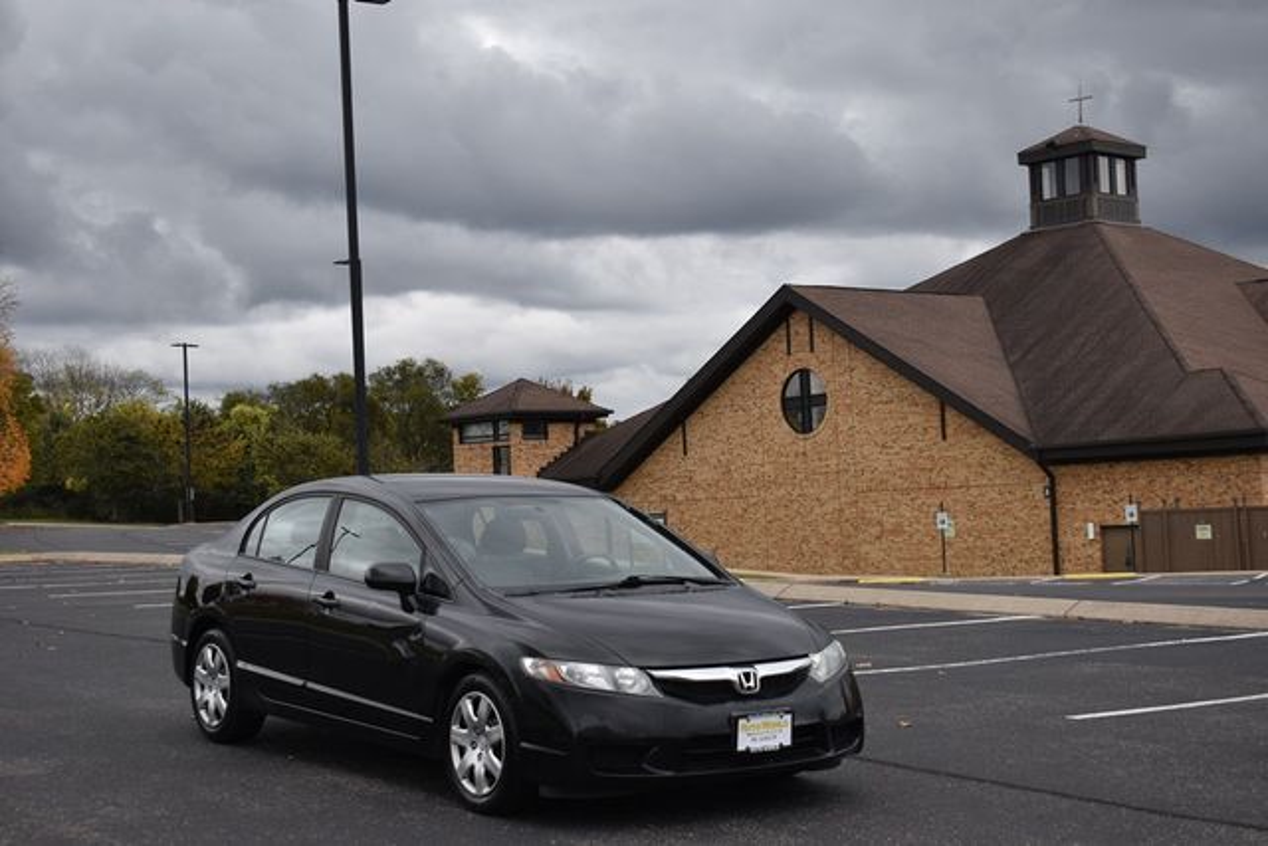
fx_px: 2008
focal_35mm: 57
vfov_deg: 23.8
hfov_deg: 35.0
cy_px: 423
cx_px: 634
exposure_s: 1/250
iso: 280
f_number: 5.6
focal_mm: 38
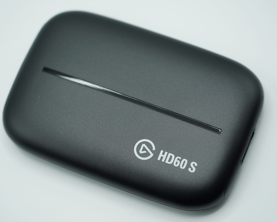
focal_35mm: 119
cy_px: 111
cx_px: 134
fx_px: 975
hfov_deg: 16.2
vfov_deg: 13.0
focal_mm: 105
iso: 100
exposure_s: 1/160
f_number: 4.5
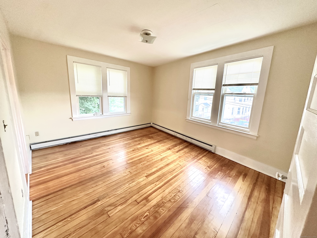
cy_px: 119
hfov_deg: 102.1
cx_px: 158
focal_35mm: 14
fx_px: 128
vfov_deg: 85.7
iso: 250
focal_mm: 2.22
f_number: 2.2
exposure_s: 1/60
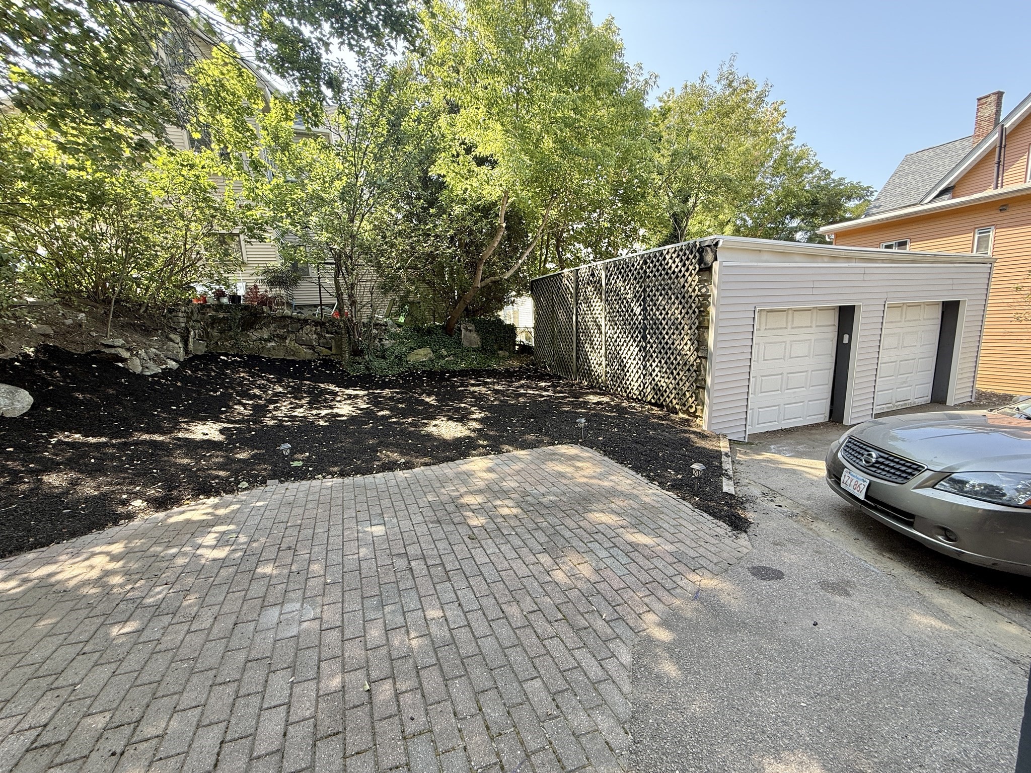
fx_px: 417
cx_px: 516
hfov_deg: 102.1
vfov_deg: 85.7
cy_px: 386
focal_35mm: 14
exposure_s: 1/134
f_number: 2.2
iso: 50
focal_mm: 2.22
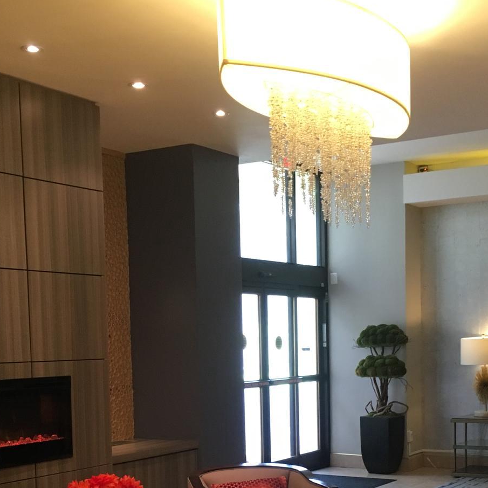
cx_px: 260
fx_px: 925
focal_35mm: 58
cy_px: 410
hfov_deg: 29.5
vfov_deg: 28.7
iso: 125
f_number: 2.2
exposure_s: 1/30
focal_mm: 4.15
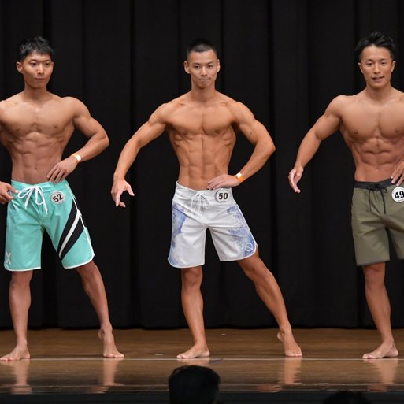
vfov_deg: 6.1
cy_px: 202
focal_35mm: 289
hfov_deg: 6.1
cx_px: 267
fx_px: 3816
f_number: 5.6
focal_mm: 150
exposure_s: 1/400
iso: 5000
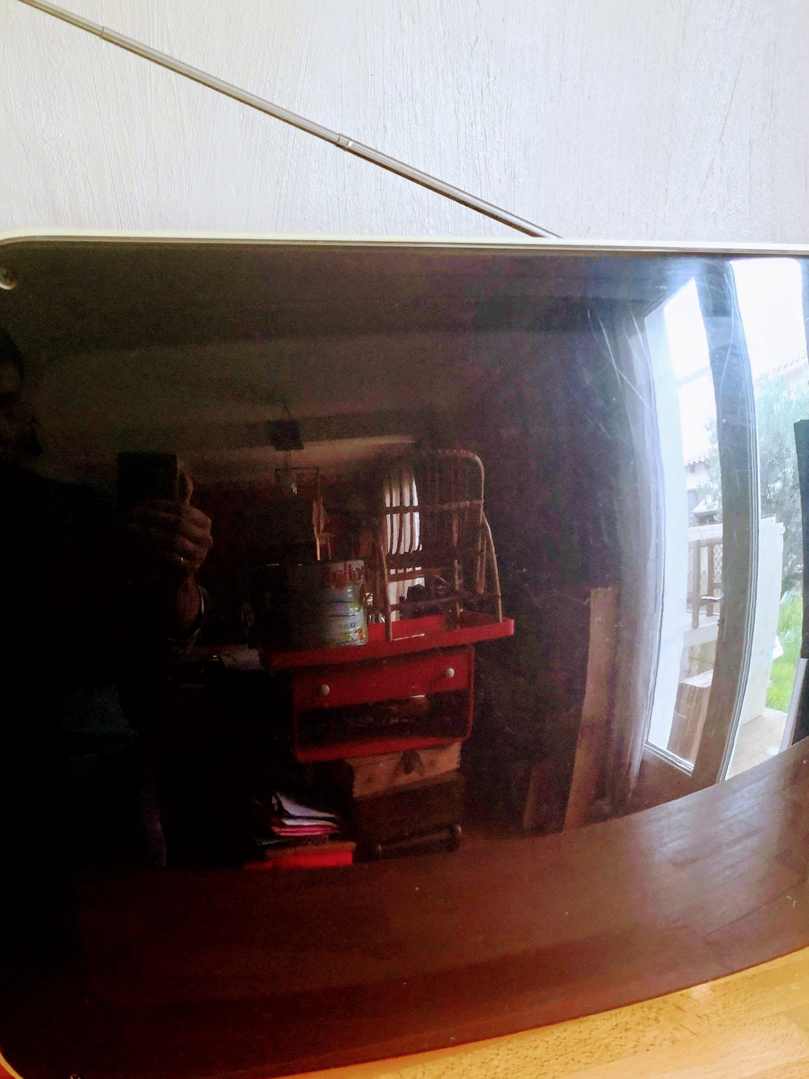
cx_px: 420
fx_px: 1246
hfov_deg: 36.0
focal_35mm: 40
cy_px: 698
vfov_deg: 46.2
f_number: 1.6
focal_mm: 3.95
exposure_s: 1/33.3
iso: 200
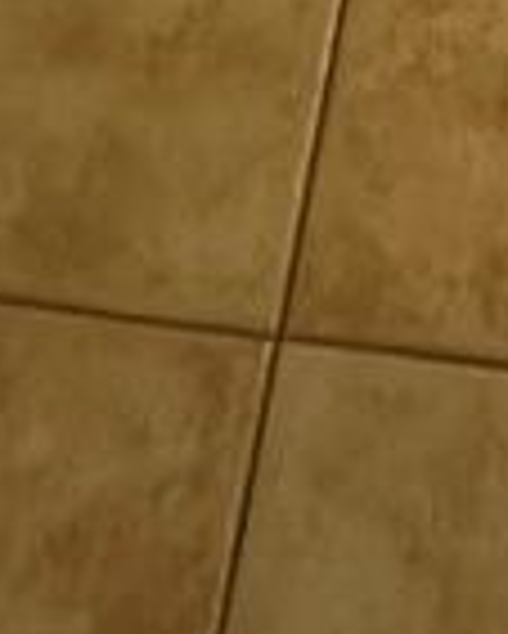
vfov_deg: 9.9
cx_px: 477
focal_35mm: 116
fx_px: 2178
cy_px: -1493
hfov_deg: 13.2
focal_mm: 2.22
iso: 200
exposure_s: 1/60
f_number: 2.2
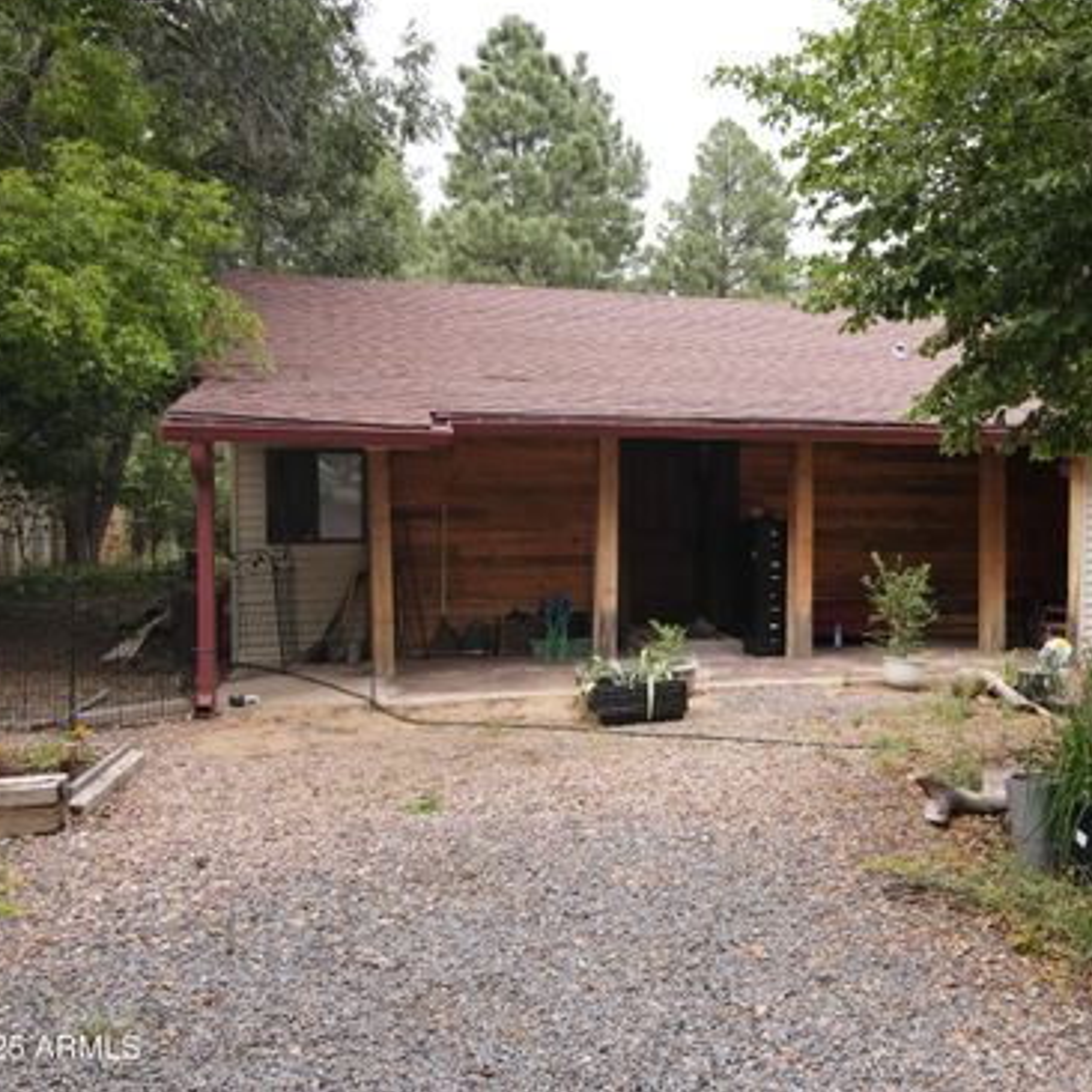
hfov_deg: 54.8
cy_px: 539
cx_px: 698
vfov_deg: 55.6
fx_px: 1035
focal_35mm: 29
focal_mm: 4.5
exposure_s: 1/90
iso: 100
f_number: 2.8
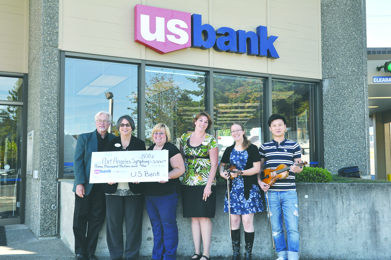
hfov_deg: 48.0
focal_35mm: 40
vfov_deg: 32.9
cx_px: 196
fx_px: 439
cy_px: 130
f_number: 7.1
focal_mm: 27
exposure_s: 1/200
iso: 400
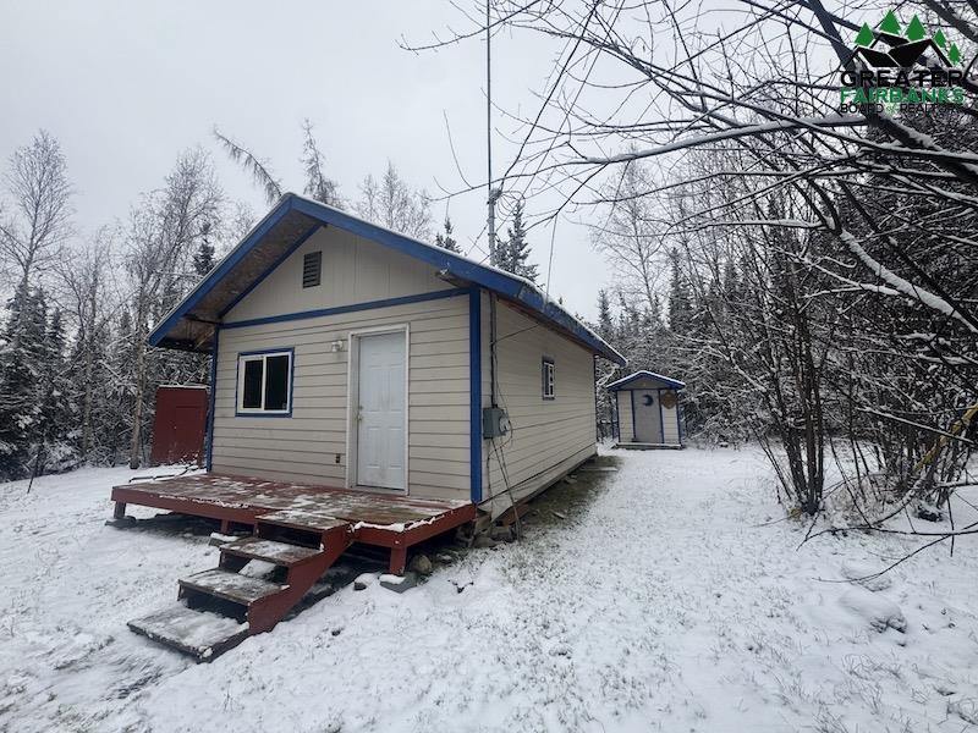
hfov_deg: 102.1
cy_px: 366
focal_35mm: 14
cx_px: 489
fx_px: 396
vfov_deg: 85.7
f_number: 2.2
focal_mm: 2.22
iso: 40
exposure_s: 1/281
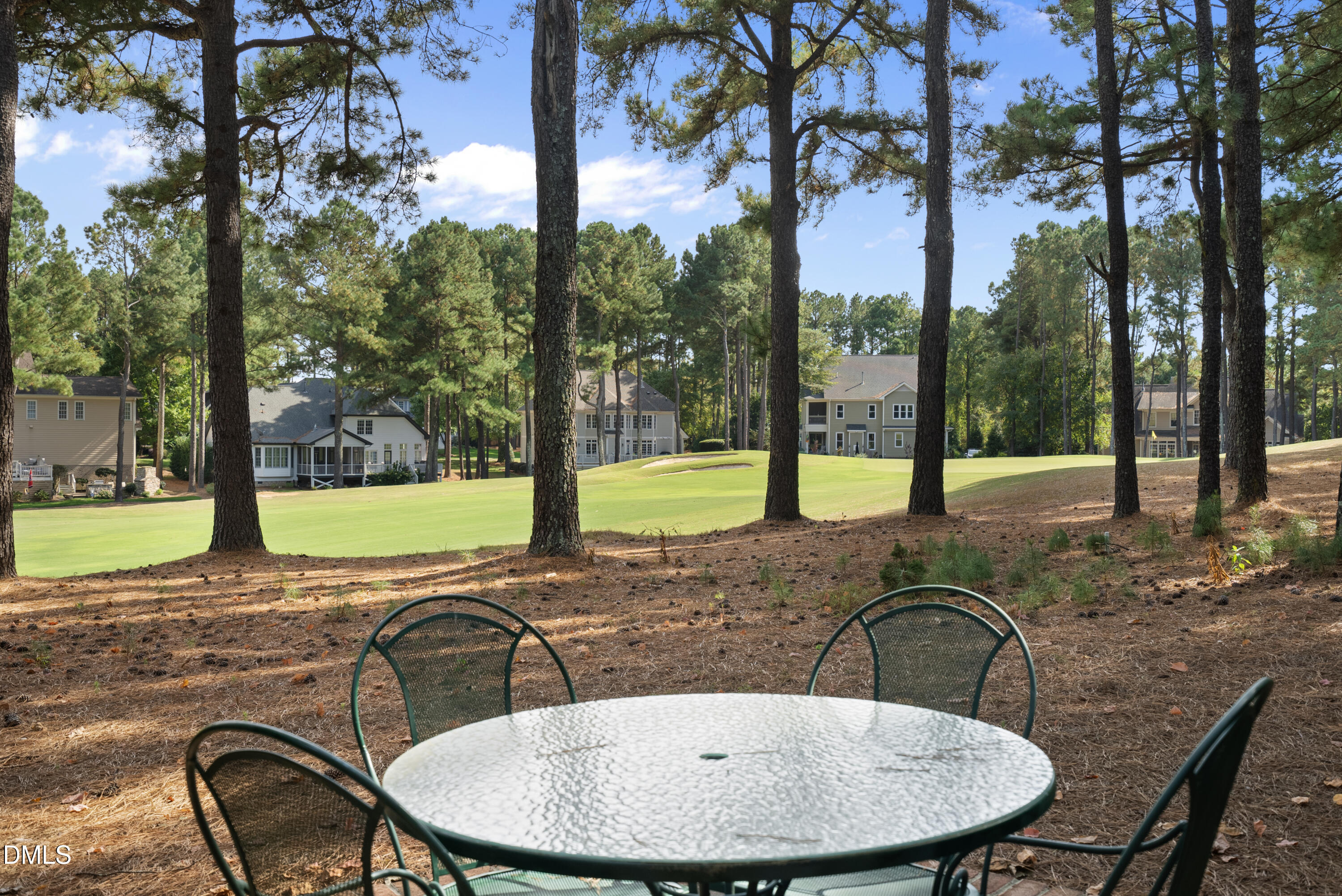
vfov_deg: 37.9
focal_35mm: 35
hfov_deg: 54.4
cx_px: 671
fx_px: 1305
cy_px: 448
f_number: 7.1
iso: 320
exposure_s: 1/40
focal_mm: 35
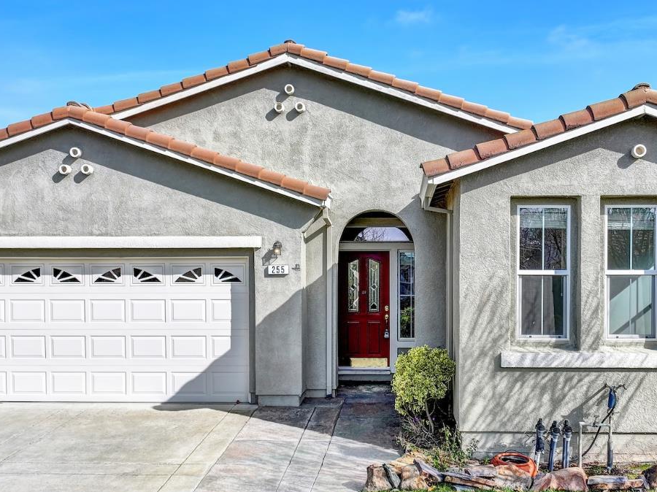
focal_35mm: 40
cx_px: 377
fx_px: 759
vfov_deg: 35.8
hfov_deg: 46.7
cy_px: 293
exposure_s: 1/2000
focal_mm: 12.3
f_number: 2.8
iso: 110
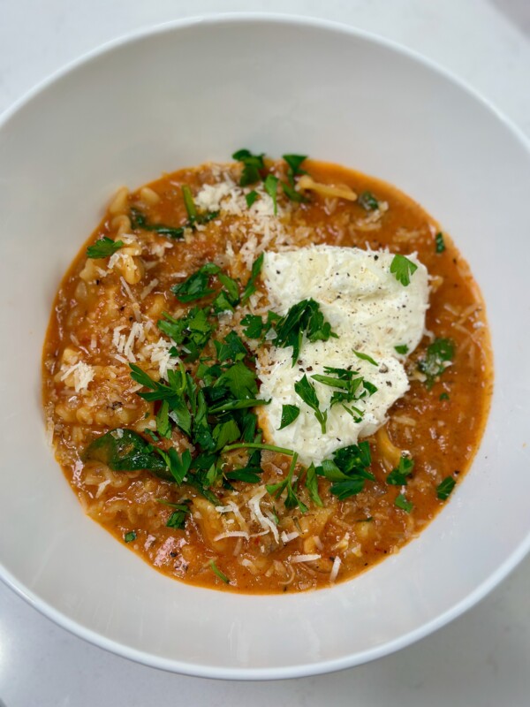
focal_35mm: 48
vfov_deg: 39.7
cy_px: 354
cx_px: 265
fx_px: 980
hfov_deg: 30.3
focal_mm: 6.86
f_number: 1.78
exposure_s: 1/120
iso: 80
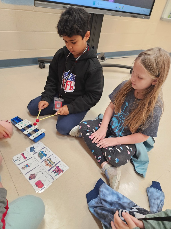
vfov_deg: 73.9
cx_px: 86
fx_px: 151
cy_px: 114
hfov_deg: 58.9
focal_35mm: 23
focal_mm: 6.4
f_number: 1.8
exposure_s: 1/120
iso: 640
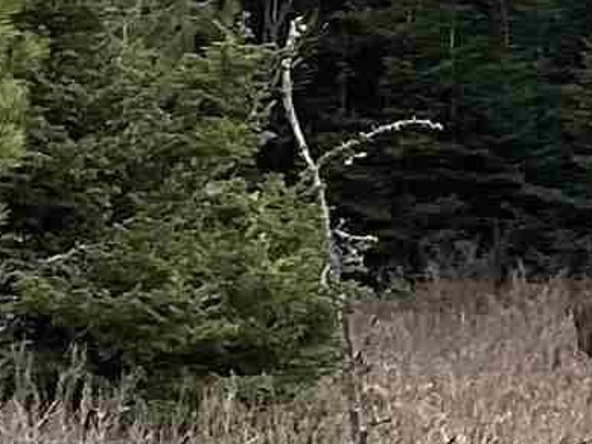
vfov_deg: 6.5
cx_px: 1122
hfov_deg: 8.3
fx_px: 3918
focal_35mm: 229
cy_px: 59
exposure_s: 1/1279
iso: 16
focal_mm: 3
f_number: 1.8
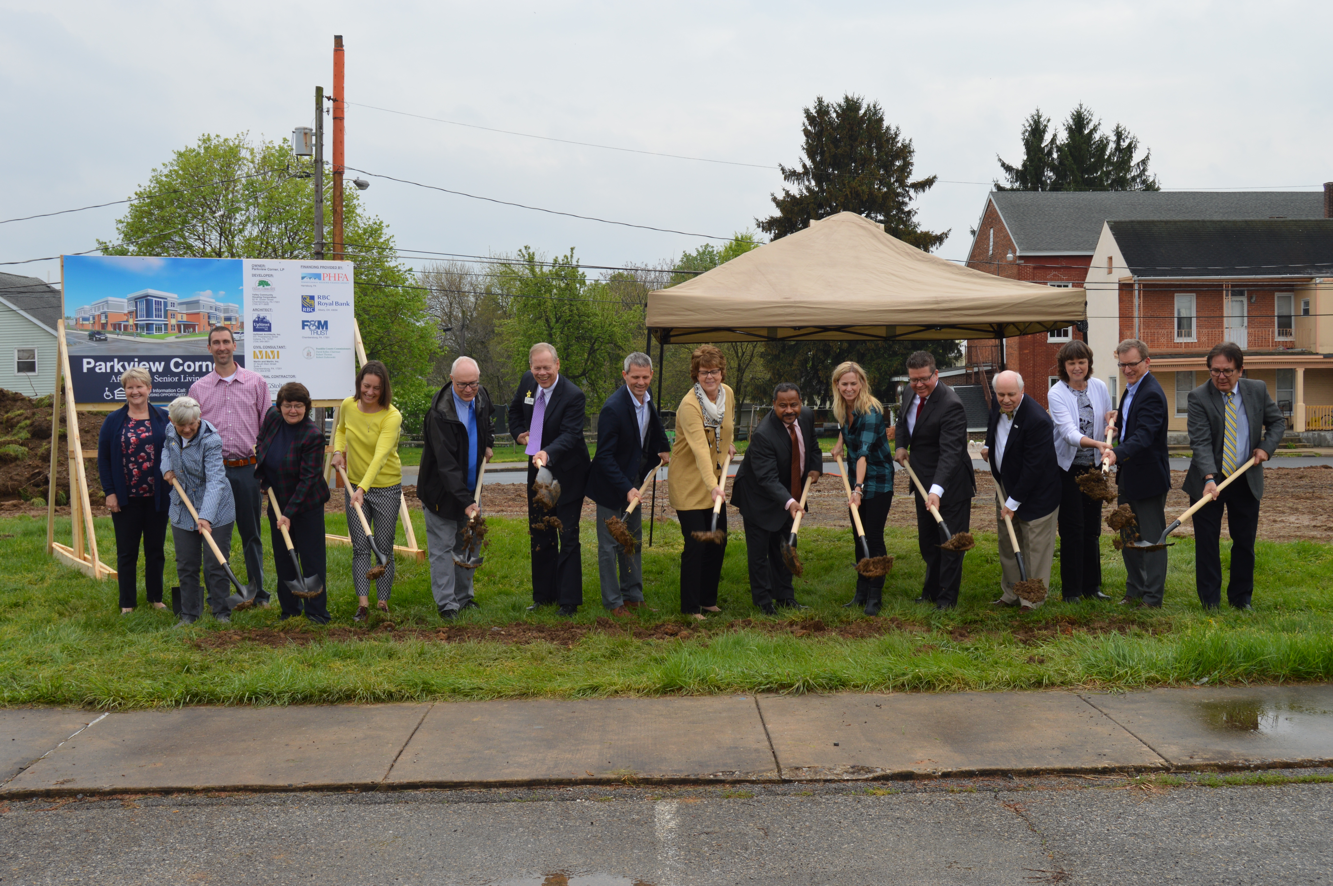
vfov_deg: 34.1
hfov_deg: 49.6
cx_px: 666
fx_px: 1443
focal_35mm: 39
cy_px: 443
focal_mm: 26
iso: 100
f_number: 10
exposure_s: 1/200
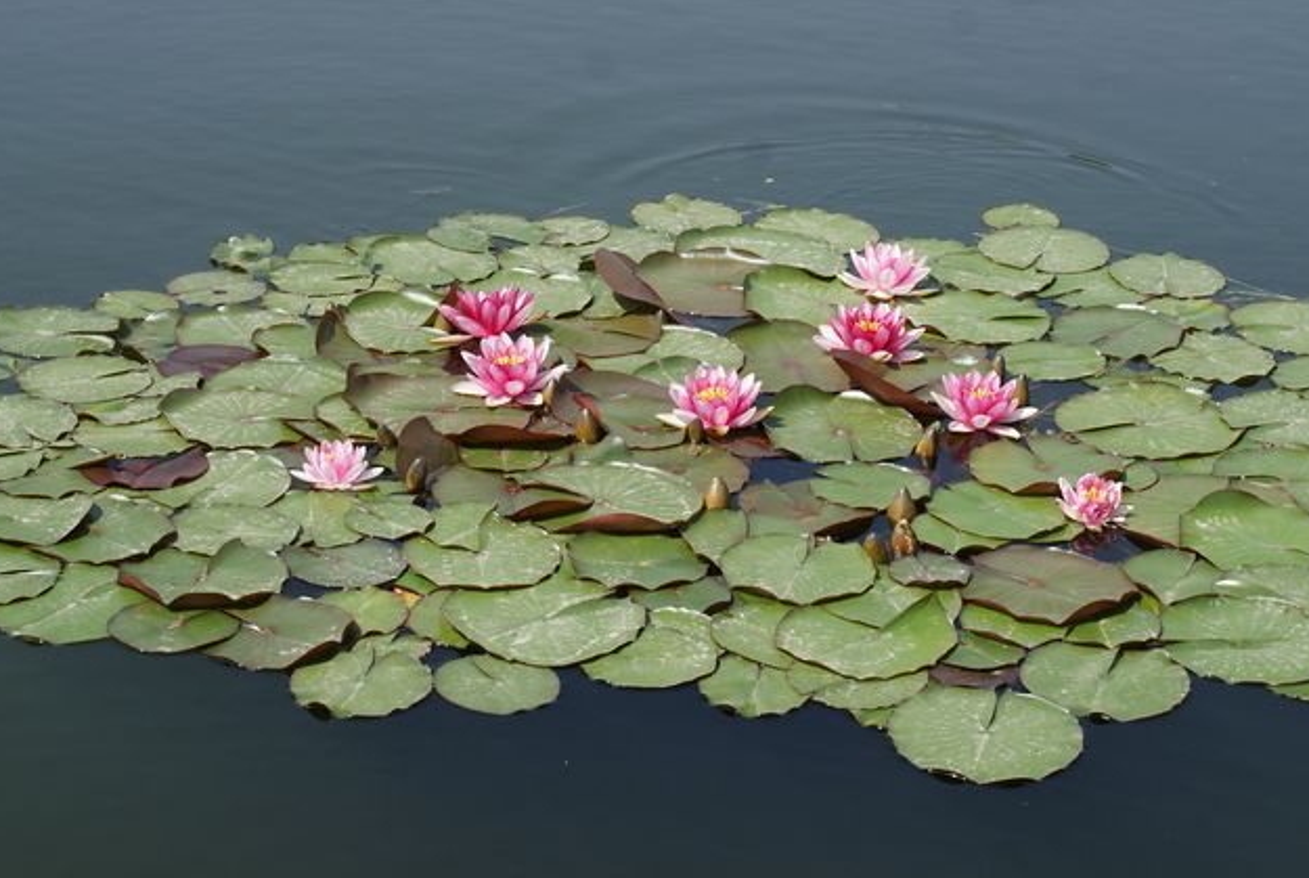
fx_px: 3496
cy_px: 417
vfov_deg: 14.3
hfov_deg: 21.2
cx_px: 693
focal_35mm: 96
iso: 100
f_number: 9
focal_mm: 50
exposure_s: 1/200
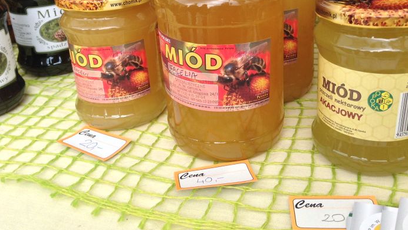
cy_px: 70
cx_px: 226
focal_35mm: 44
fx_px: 476
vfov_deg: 26.9
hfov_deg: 46.3
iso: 50
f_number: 2.4
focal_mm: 4.28
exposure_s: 1/392
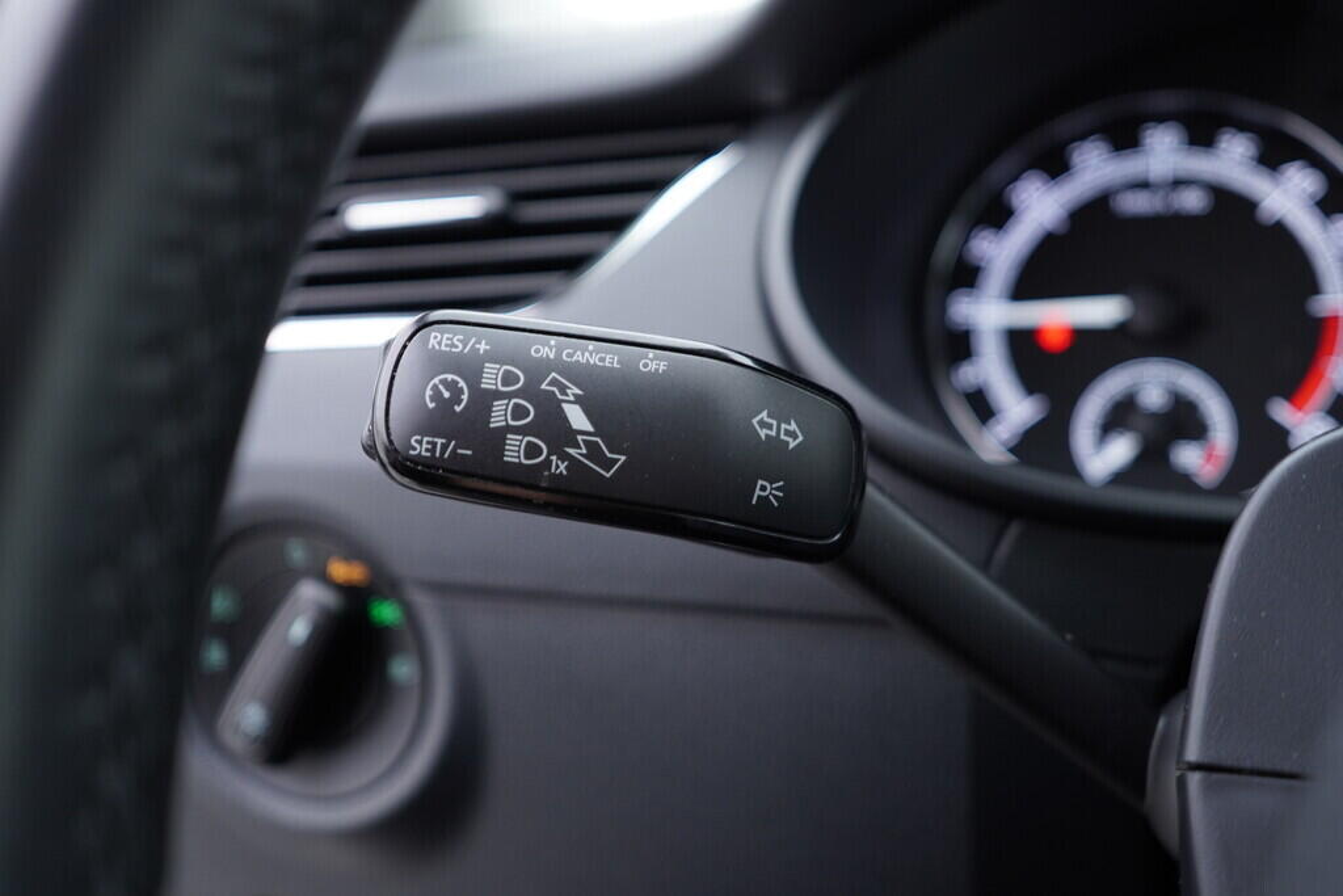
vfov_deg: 36.9
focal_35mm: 36
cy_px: 448
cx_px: 672
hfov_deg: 53.1
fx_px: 1343
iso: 200
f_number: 2.8
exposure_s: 1/40
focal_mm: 24
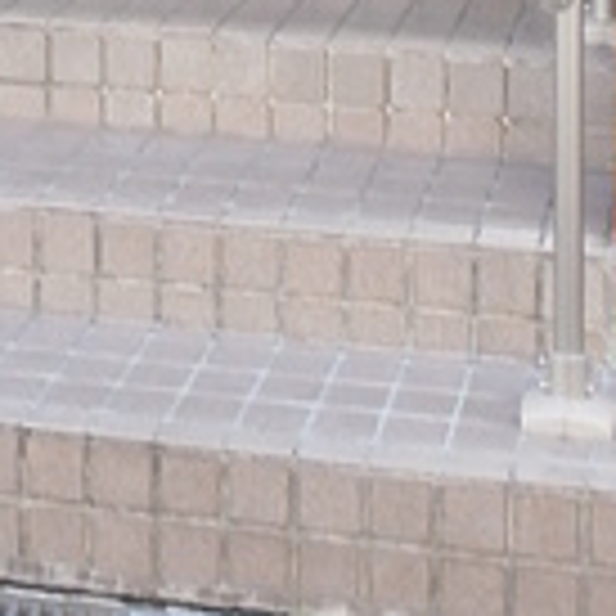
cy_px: -540
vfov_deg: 12.8
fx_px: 2456
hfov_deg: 14.1
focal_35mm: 122
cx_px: 11
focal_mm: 4.8
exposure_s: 1/80
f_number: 2.9
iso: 100
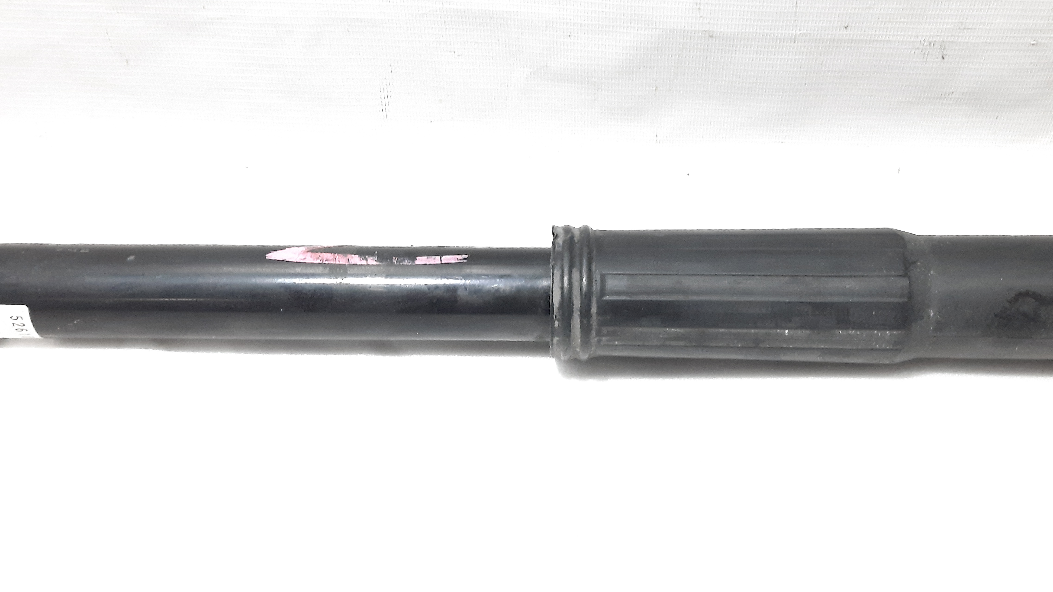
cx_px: 560
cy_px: 274
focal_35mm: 48
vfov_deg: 24.9
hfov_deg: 42.9
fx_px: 1340
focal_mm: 4.6
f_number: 2
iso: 250
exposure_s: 1/50
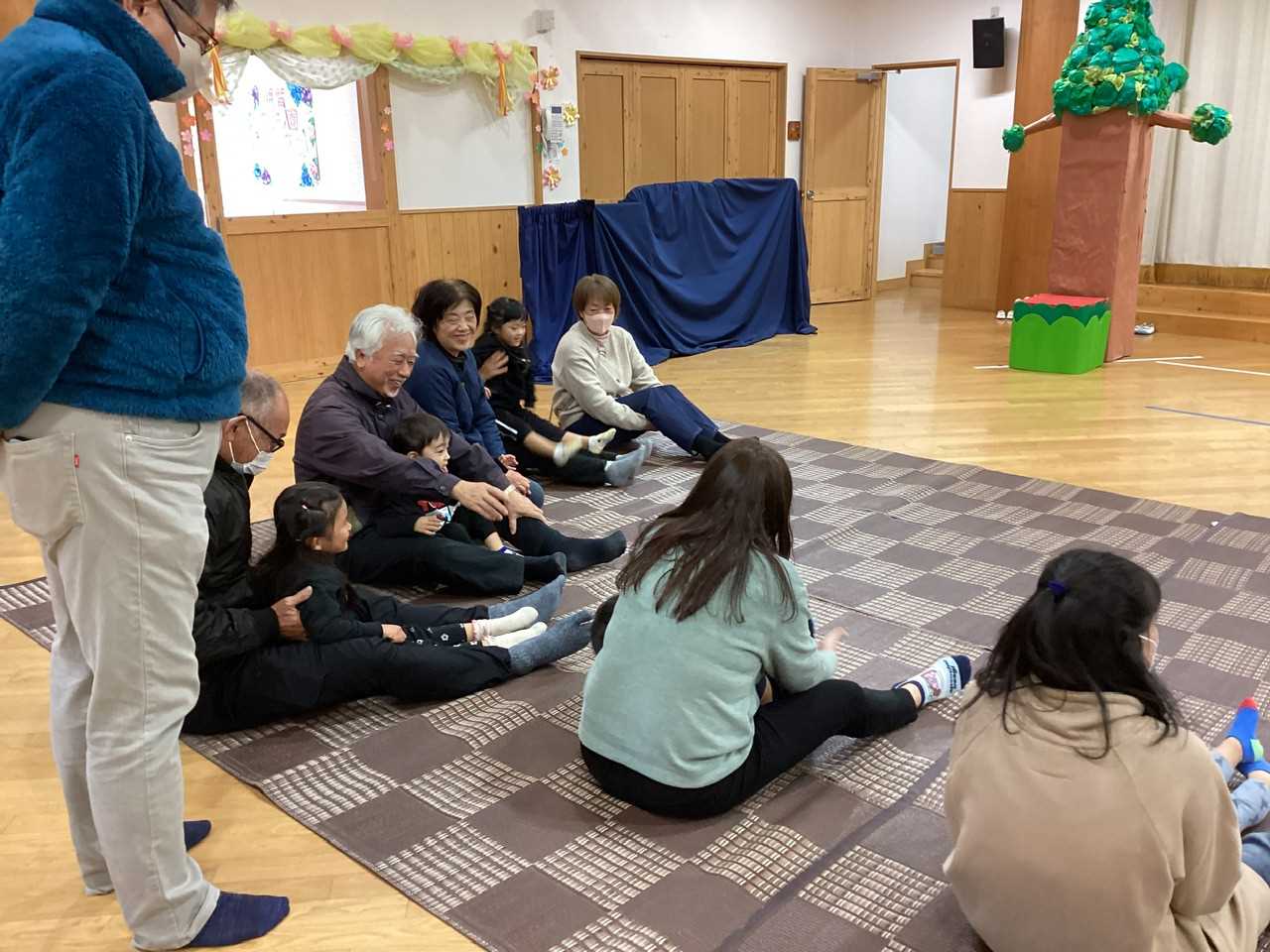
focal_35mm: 31
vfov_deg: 45.4
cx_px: 635
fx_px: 1137
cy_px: 476
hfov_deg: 58.4
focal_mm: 3.3
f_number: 2.4
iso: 250
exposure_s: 1/40
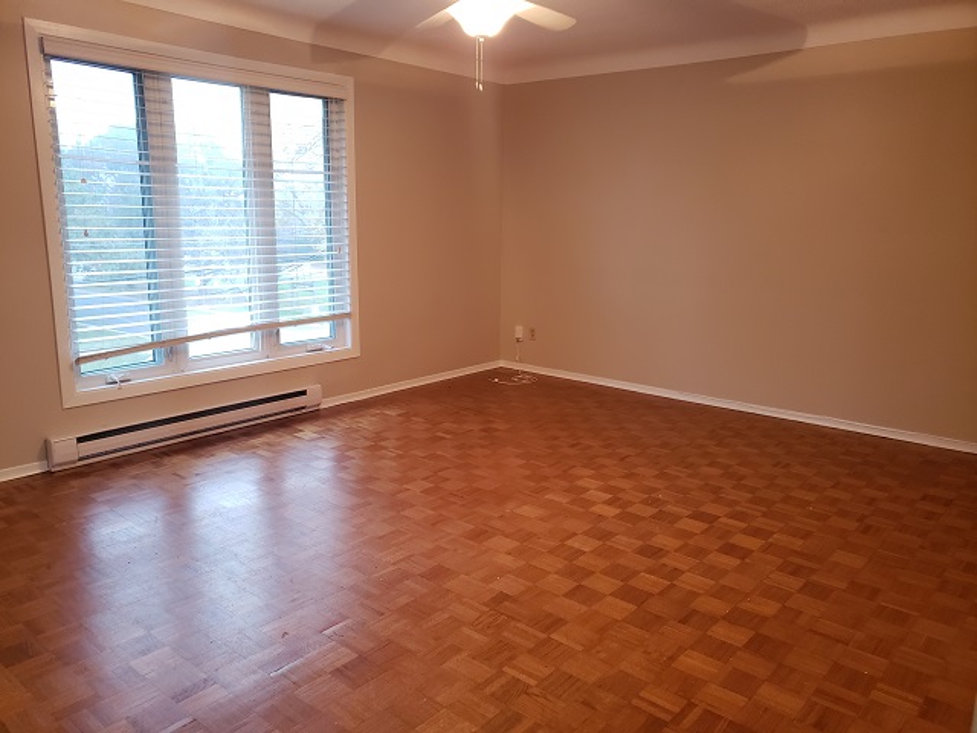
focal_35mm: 26
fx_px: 734
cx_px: 488
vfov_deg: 53.1
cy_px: 366
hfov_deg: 67.3
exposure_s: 1/30
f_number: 1.5
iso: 250
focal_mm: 4.3
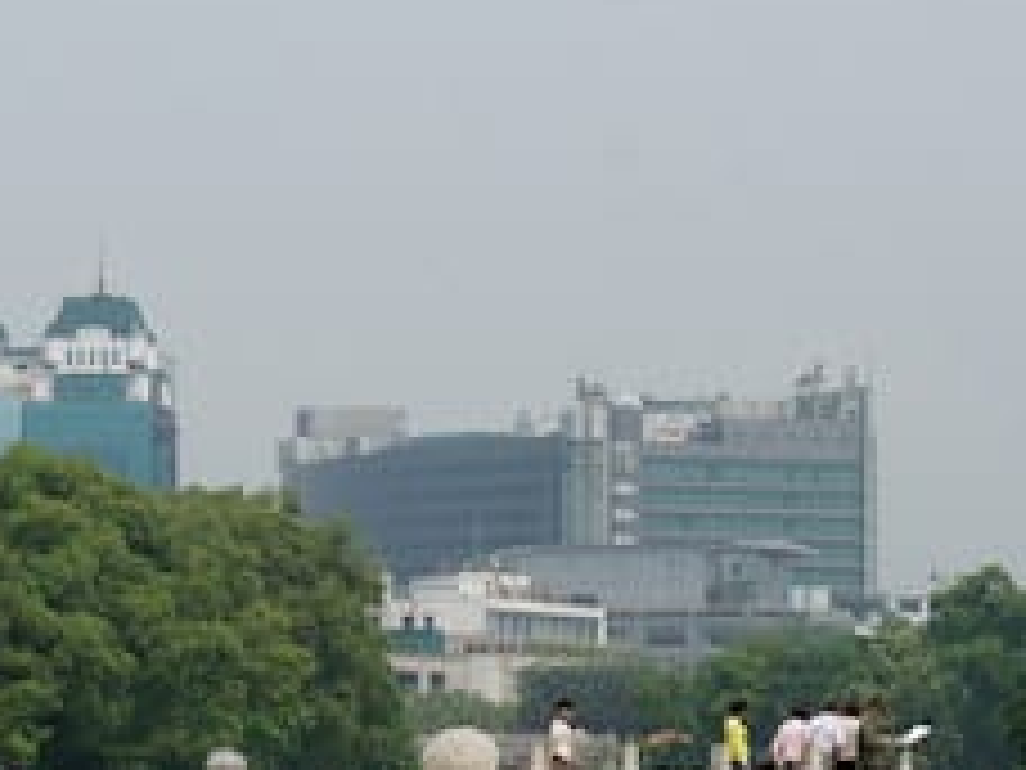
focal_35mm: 152
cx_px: 279
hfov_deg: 13.0
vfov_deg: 9.7
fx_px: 4505
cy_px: 590
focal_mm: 30
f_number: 13
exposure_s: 1/160
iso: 100
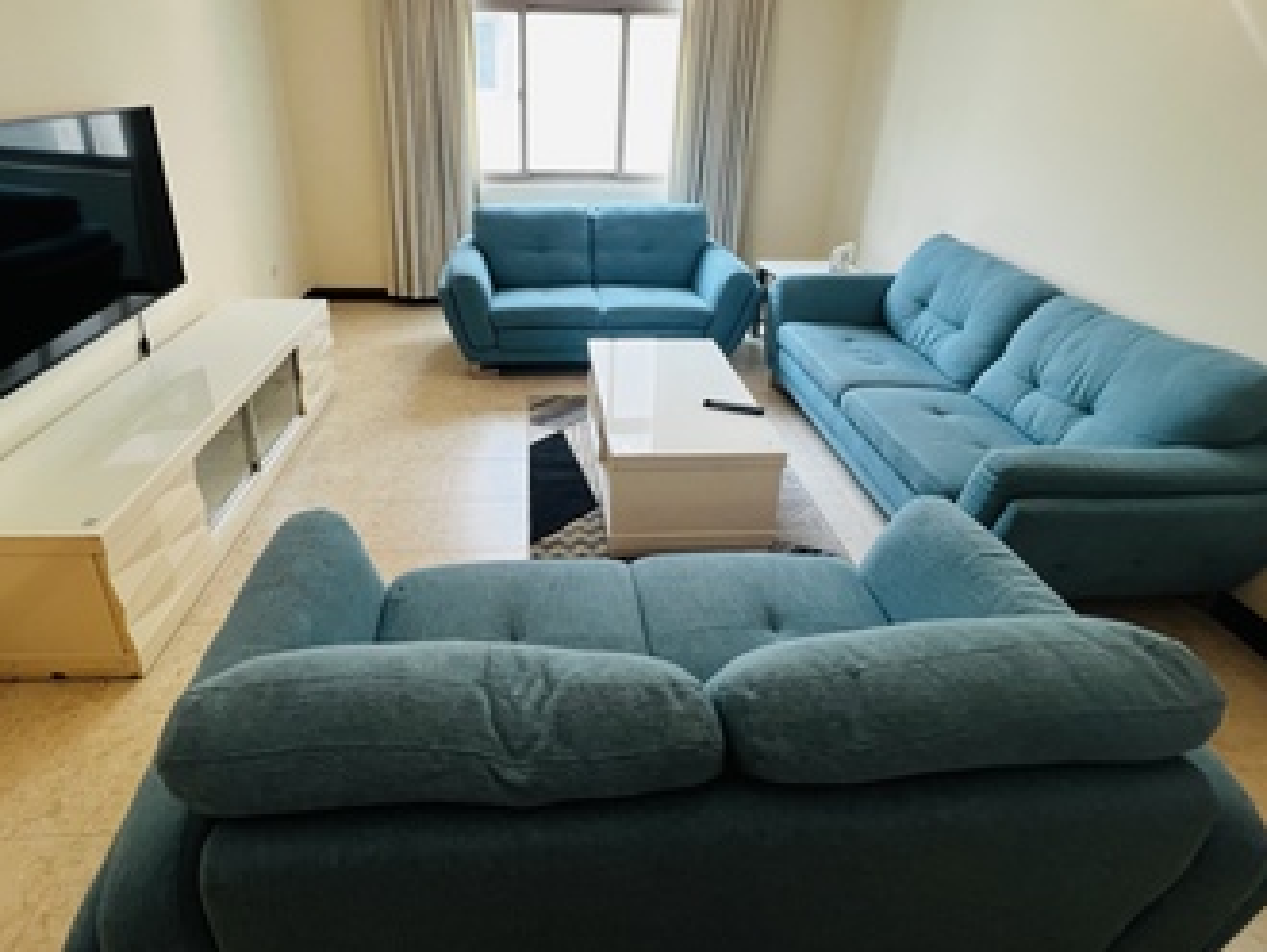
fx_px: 659
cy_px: 397
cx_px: 586
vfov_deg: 71.2
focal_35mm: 18
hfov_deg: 87.6
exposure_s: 1/100
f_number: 1.8
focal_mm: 1.57
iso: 160
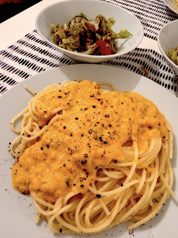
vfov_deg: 71.6
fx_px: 165
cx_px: 89
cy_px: 119
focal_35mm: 24
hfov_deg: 56.8
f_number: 2.2
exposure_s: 1/50
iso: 500
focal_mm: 2.22
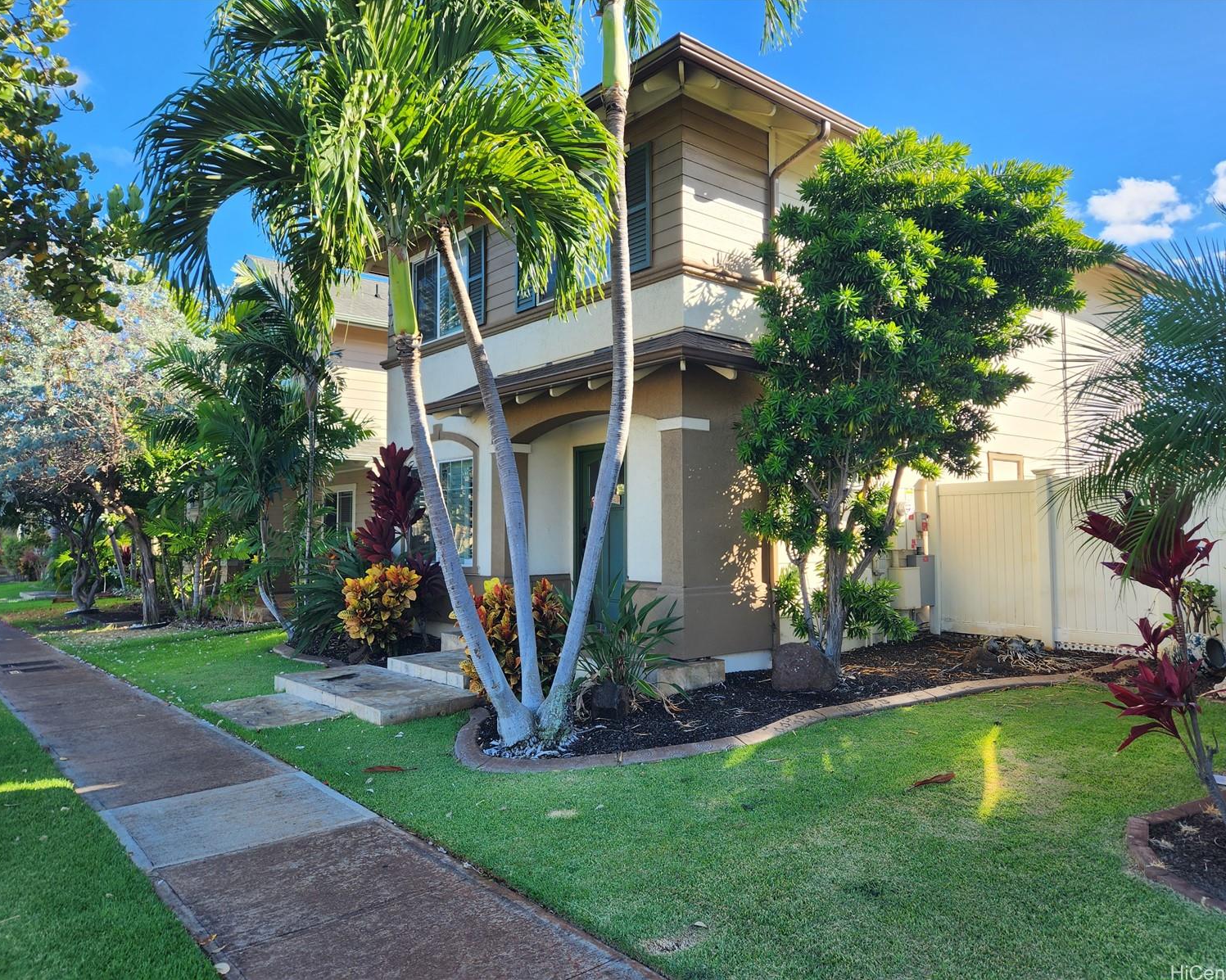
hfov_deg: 70.3
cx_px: 636
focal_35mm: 24
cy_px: 490
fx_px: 871
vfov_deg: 58.8
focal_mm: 5.4
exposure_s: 1/426
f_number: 1.8
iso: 20
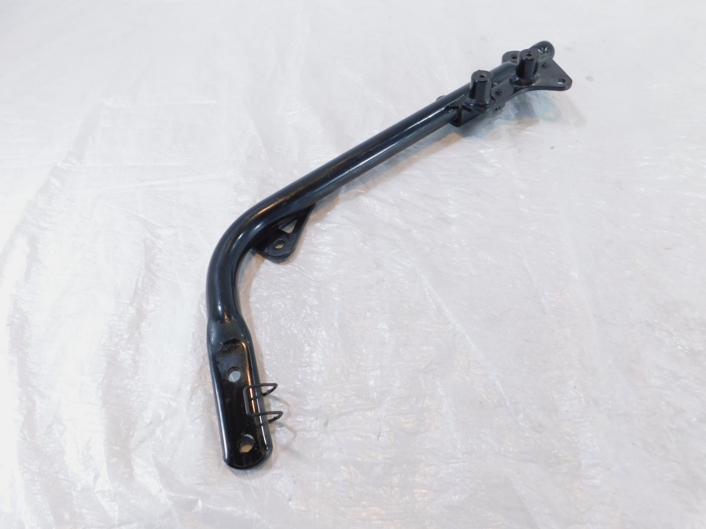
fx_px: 469
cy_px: 264
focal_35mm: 23
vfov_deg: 58.9
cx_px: 353
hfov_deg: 73.9
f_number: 3
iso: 160
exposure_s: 1/30
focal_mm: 4
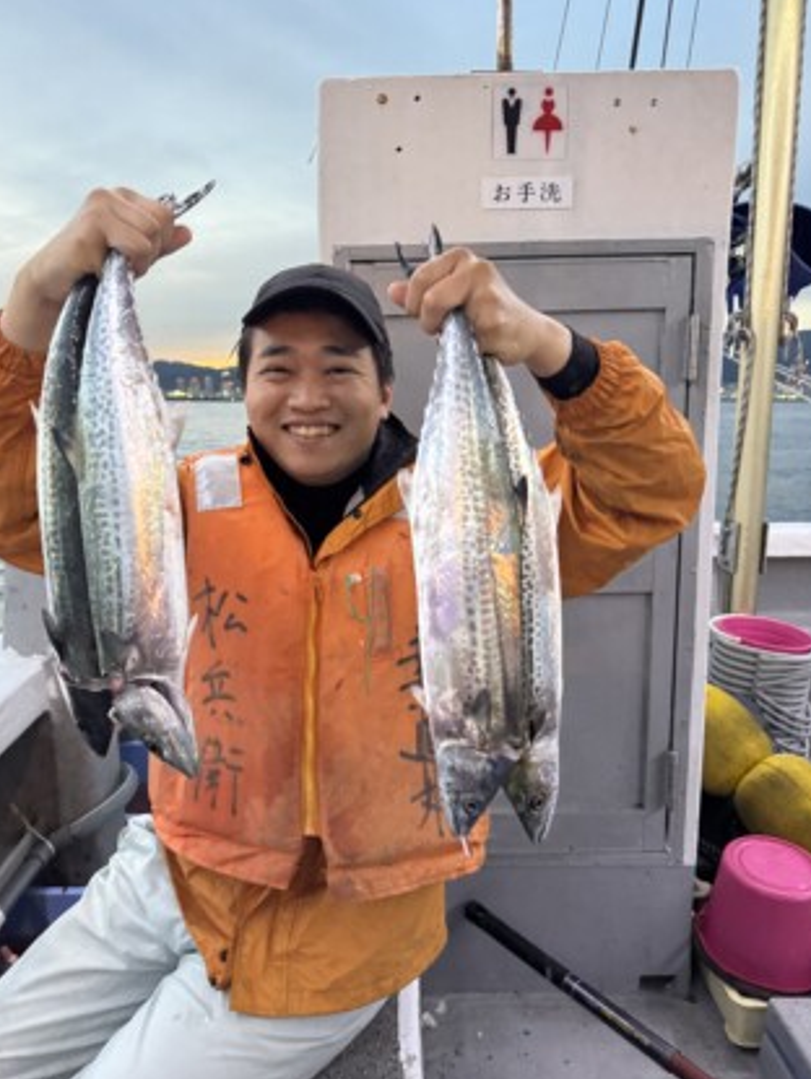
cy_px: 515
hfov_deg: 53.1
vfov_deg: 67.2
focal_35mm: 26
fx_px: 811
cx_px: 374
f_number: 1.78
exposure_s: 1/57
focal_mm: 6.76
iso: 800
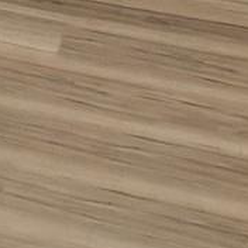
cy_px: -531
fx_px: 1694
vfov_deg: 7.3
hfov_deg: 6.7
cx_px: -726
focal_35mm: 209
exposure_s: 1/120
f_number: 1.5
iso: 50
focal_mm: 5.7
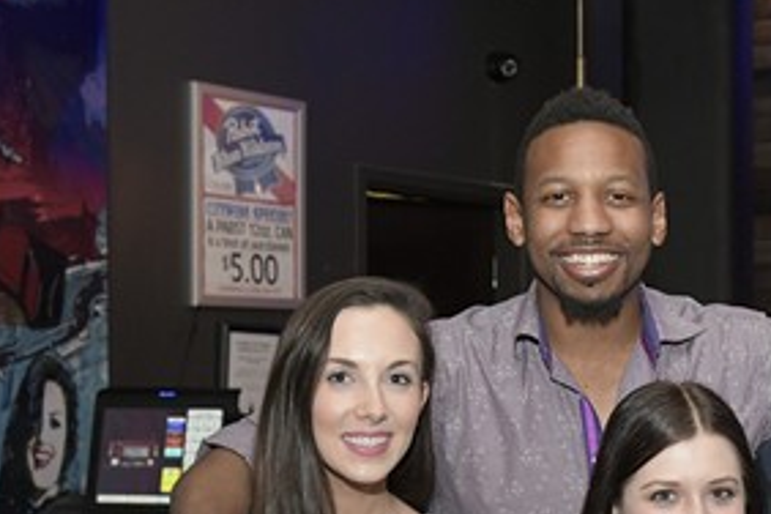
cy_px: 381
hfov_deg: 24.7
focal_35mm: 79
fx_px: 1691
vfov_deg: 17.2
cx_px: 744
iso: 2000
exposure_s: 1/100
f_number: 4
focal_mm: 27
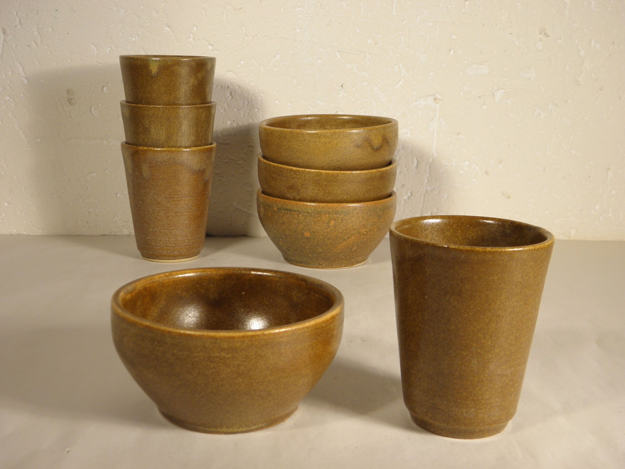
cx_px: 312
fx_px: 849
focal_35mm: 47
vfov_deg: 30.9
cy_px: 234
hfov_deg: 40.4
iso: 100
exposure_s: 1/40
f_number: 3.9
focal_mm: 8.6
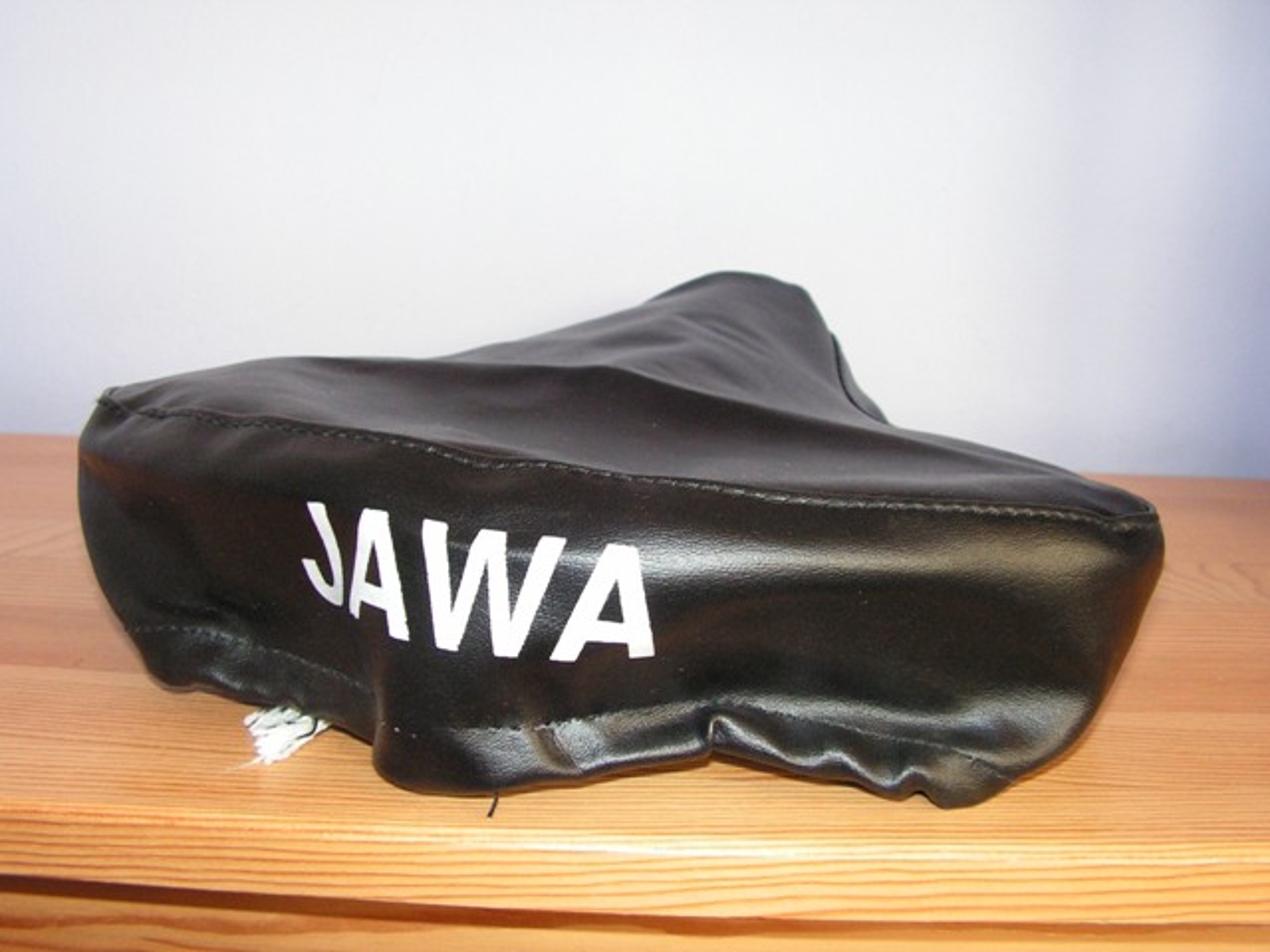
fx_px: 1321
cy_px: 476
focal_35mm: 36
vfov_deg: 39.7
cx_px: 635
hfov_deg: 51.4
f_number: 3.2
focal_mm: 6
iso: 200
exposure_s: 1/40
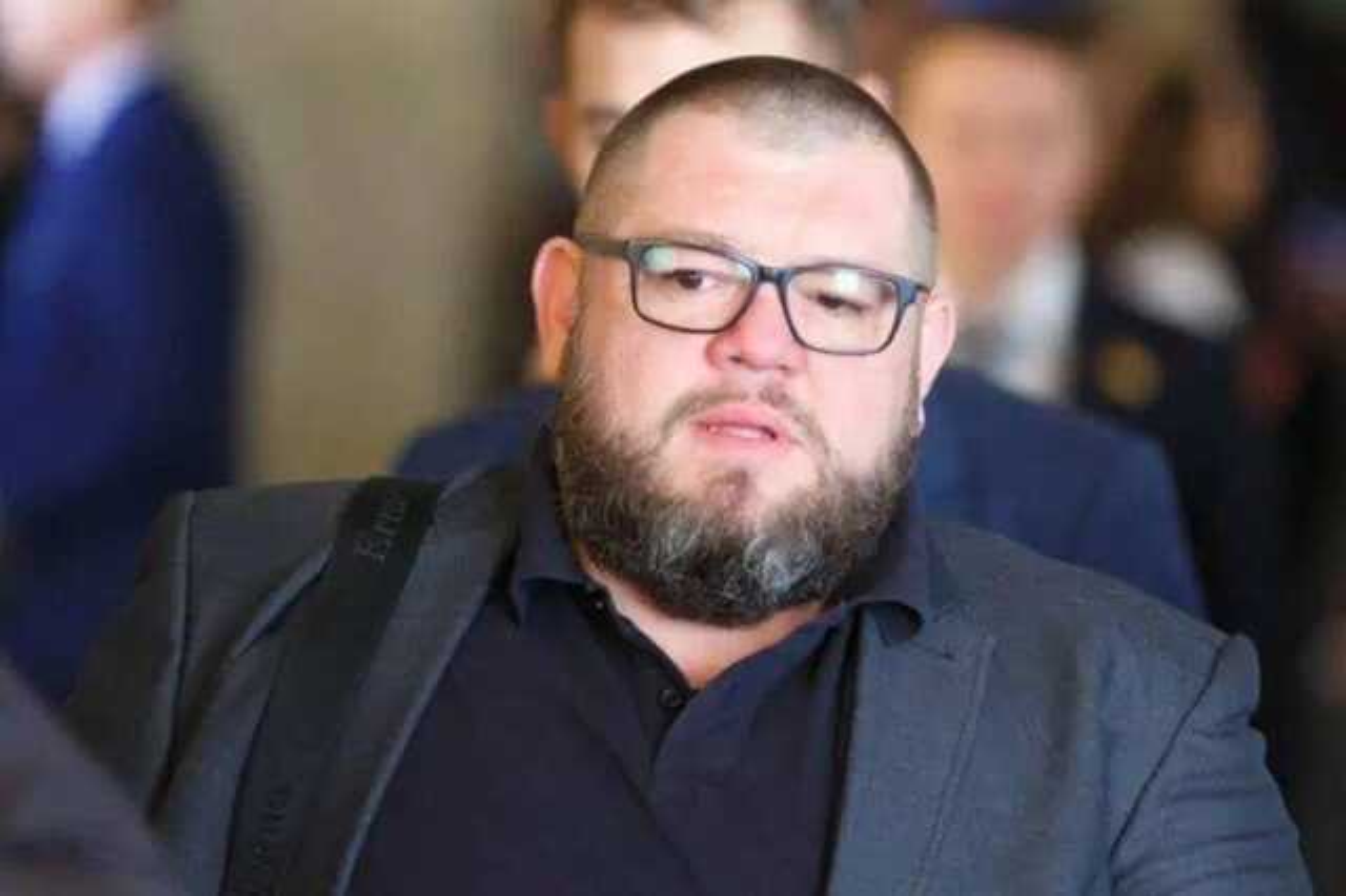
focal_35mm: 75
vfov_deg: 18.2
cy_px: 448
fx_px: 2803
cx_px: 673
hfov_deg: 27.0
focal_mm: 75
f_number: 3.5
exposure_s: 1/250
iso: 1000
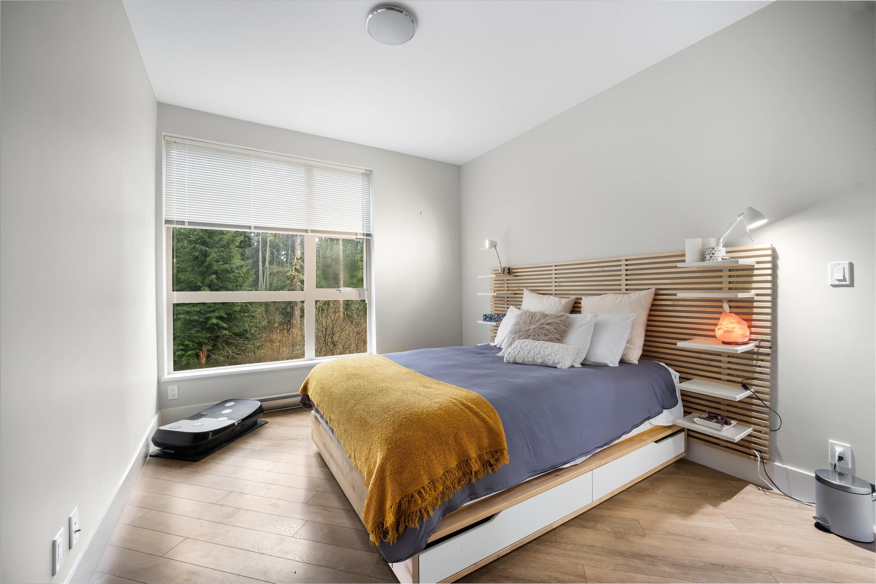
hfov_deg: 106.3
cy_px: 292
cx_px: 438
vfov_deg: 83.3
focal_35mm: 14
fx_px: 329
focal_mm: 9
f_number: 9
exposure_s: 2
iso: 250
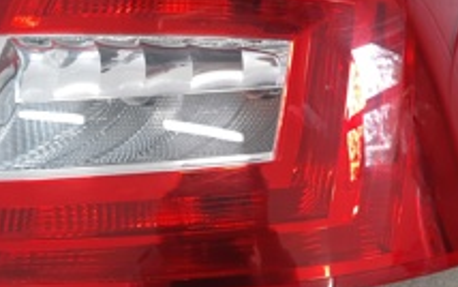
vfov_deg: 24.5
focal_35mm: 52
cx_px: 223
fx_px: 649
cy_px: 55
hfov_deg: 38.8
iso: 160
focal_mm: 4.6
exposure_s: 1/50
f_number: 2
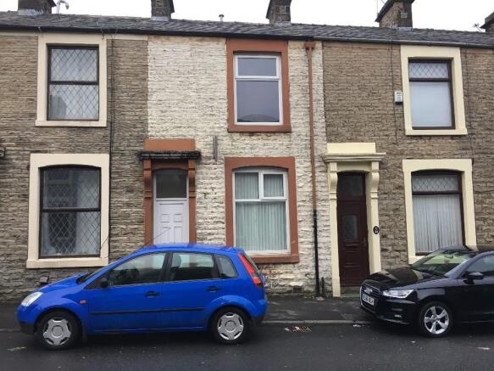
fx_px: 414
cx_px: 247
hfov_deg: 61.7
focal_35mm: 29
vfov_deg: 48.2
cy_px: 186
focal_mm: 4.15
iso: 25
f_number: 2.2
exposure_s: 1/33
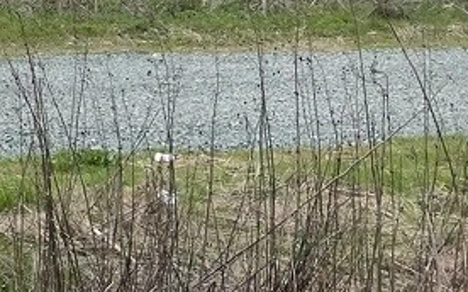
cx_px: -181
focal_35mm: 100
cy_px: -92
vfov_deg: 12.6
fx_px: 1274
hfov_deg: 18.9
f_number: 1.6
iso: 32
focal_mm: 4.2
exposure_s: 1/3861
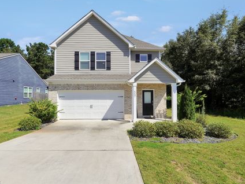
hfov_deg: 90.9
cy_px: 94
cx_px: 116
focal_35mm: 17
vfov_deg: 74.7
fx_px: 120
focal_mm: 10
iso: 100
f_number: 10
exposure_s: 1/200
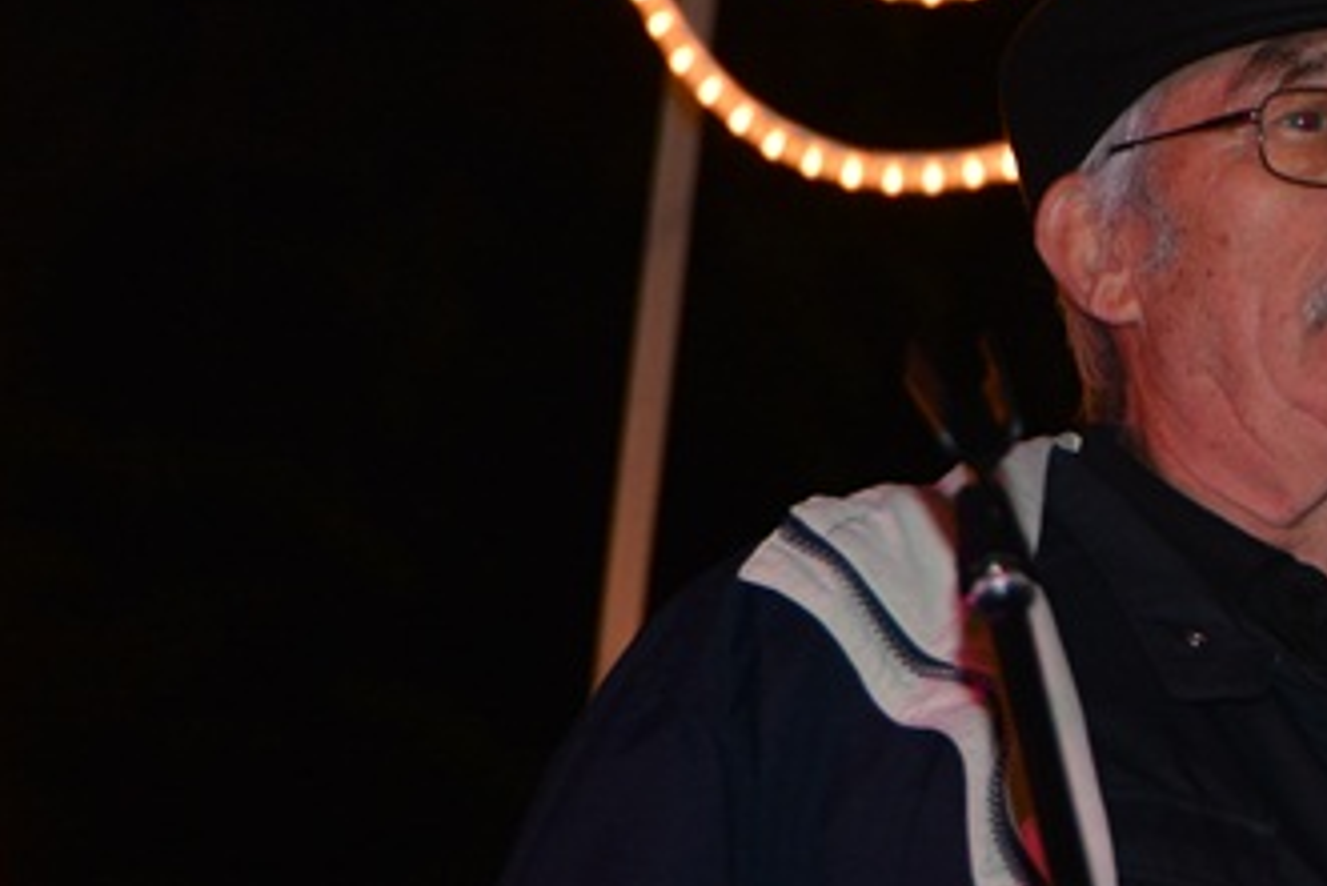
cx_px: 1668
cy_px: 515
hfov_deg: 6.3
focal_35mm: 326
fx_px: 12021
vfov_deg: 4.2
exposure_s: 1/60
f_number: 5.6
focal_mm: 120
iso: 1250
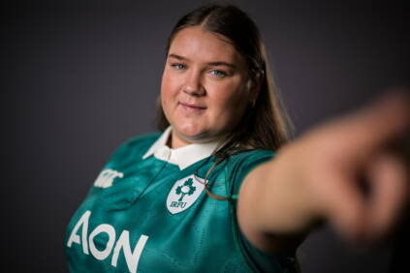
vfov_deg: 27.0
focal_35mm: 50
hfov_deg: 39.6
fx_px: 569
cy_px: 136
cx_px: 205
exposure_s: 1/1250
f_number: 1.2
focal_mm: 50
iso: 32
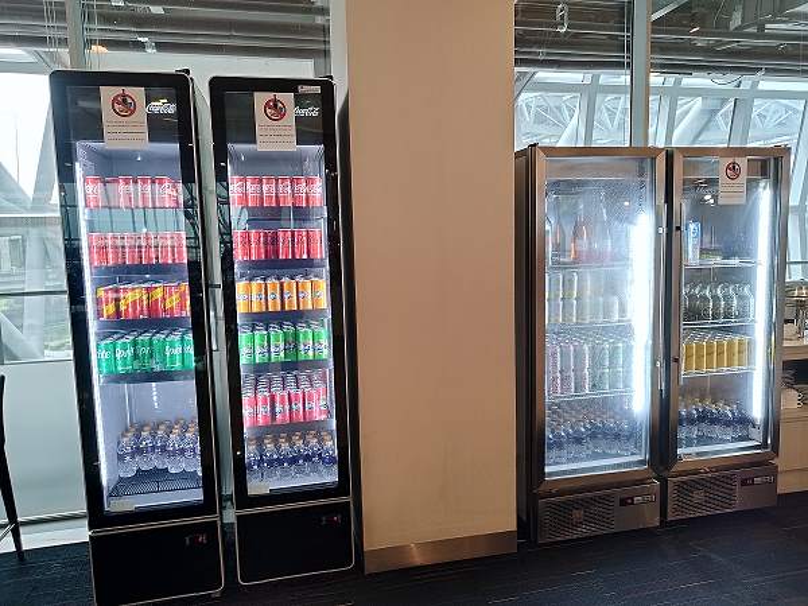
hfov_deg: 71.6
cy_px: 303
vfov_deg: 56.8
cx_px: 404
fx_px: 560
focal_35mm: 24
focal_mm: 5.89
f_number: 1.89
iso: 560
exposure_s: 1/50
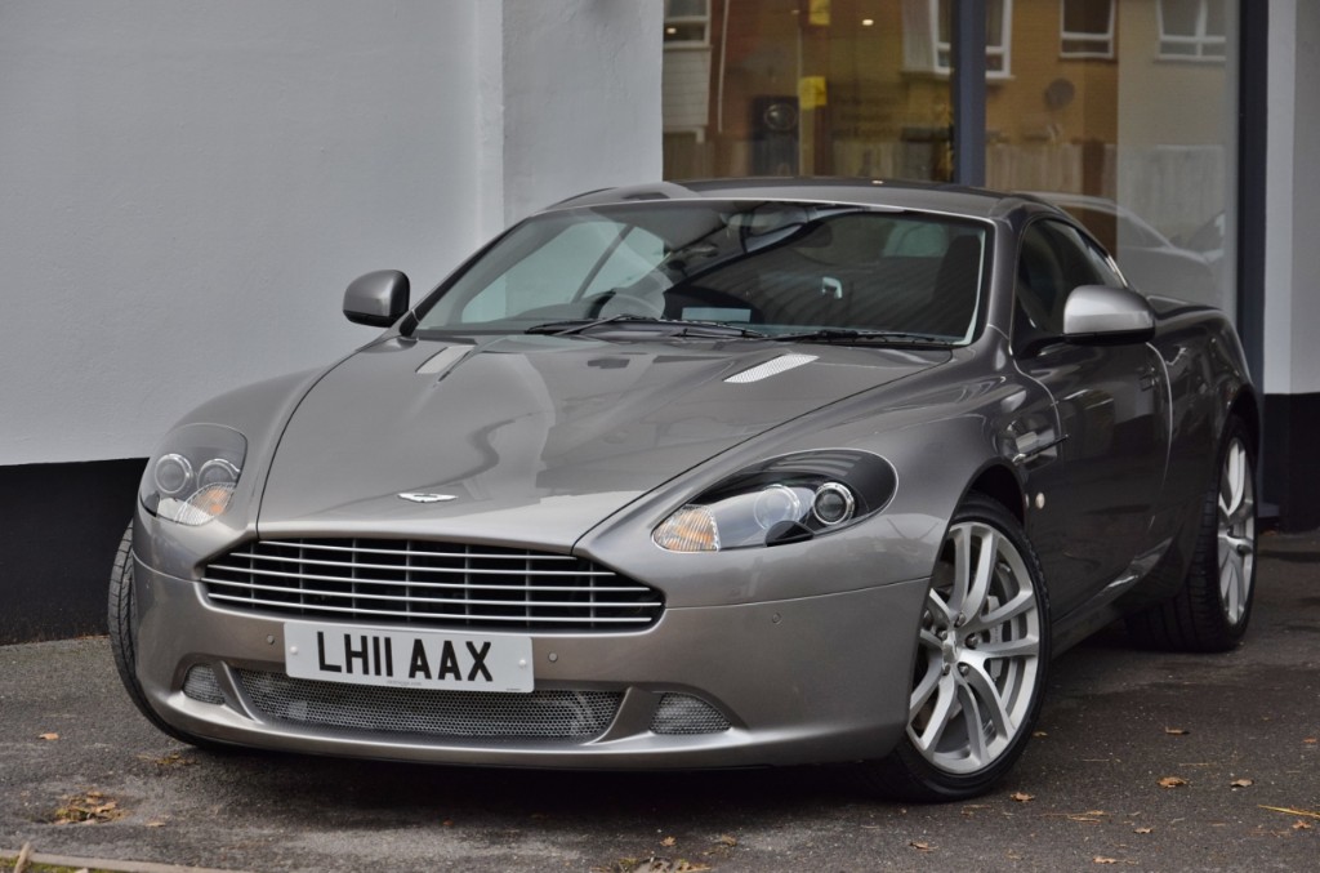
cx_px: 660
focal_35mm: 105
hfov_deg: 19.5
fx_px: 3840
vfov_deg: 13.0
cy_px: 436
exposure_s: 1/250
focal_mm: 70
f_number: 5.3
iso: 720
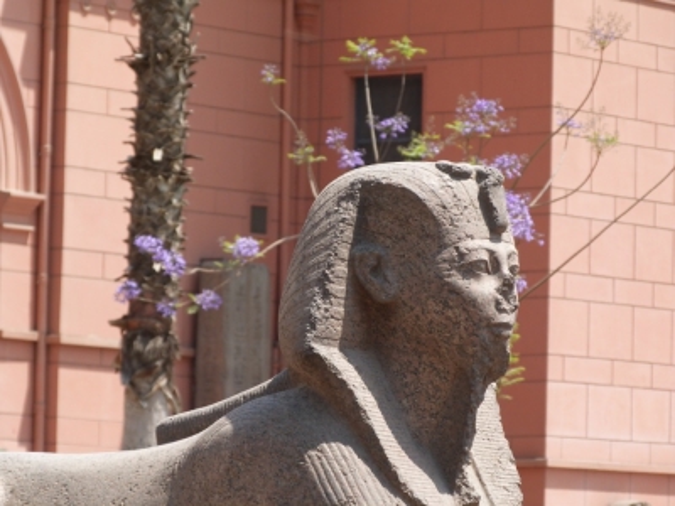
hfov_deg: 7.3
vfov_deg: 5.5
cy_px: 253
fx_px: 5284
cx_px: 338
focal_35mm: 271
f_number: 4.5
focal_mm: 48.8
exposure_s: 1/250
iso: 80
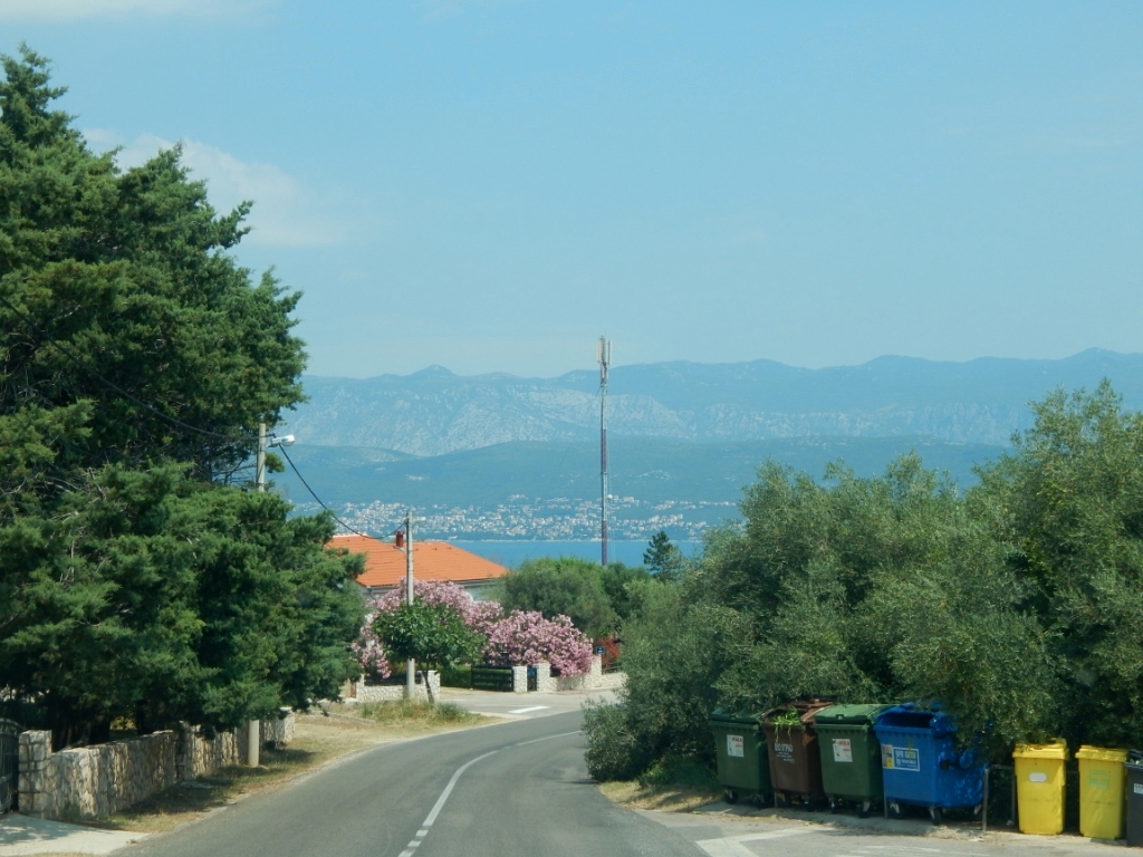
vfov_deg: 24.0
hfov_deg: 31.7
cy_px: 428
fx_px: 2014
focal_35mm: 61
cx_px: 572
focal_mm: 10.9
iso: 125
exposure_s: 1/800
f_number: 4
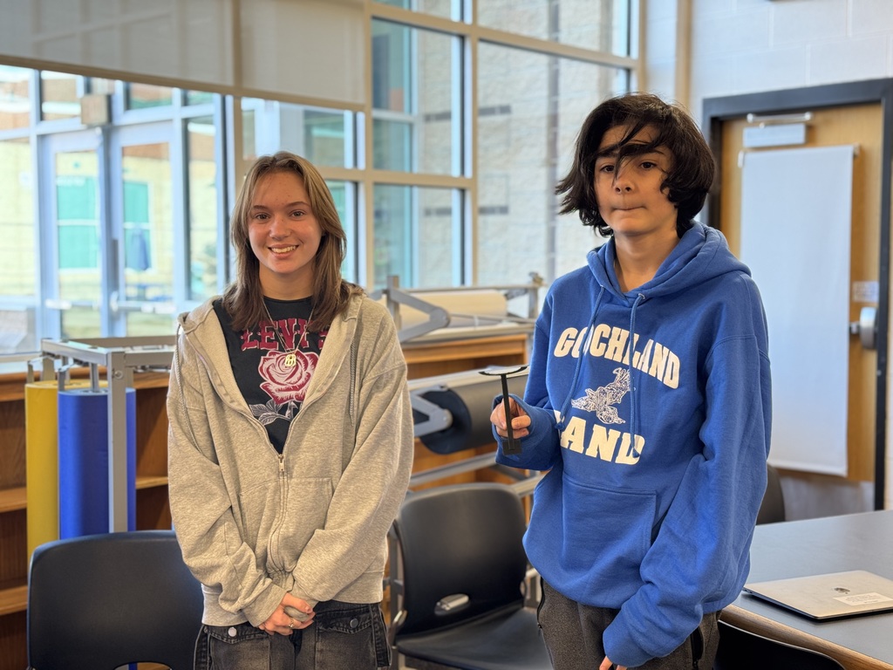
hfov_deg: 39.7
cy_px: 335
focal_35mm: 48
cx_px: 446
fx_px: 1238
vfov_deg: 30.3
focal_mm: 6.76
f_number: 1.78
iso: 50
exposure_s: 1/60
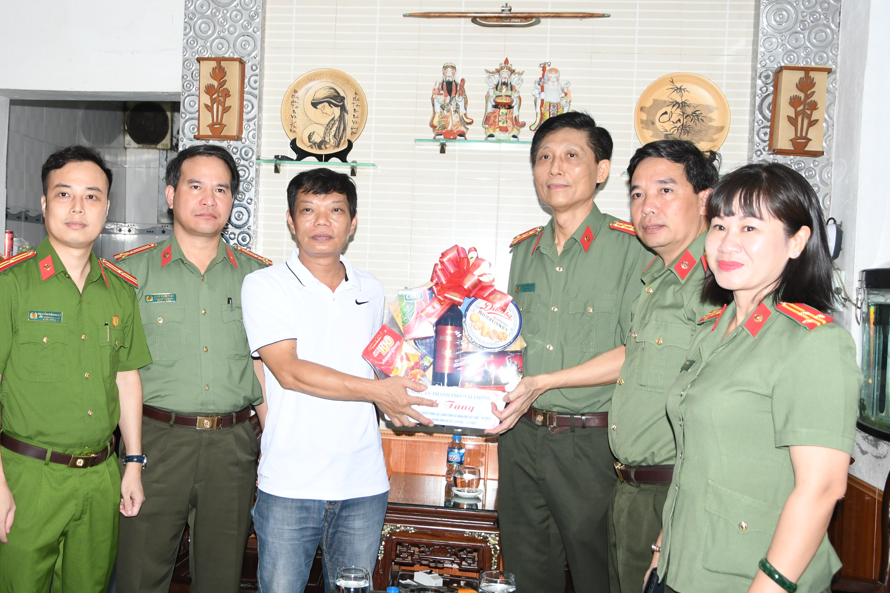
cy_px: 305
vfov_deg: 32.6
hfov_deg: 47.1
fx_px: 1014
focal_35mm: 41
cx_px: 357
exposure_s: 1/200
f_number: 4
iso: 640
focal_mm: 22
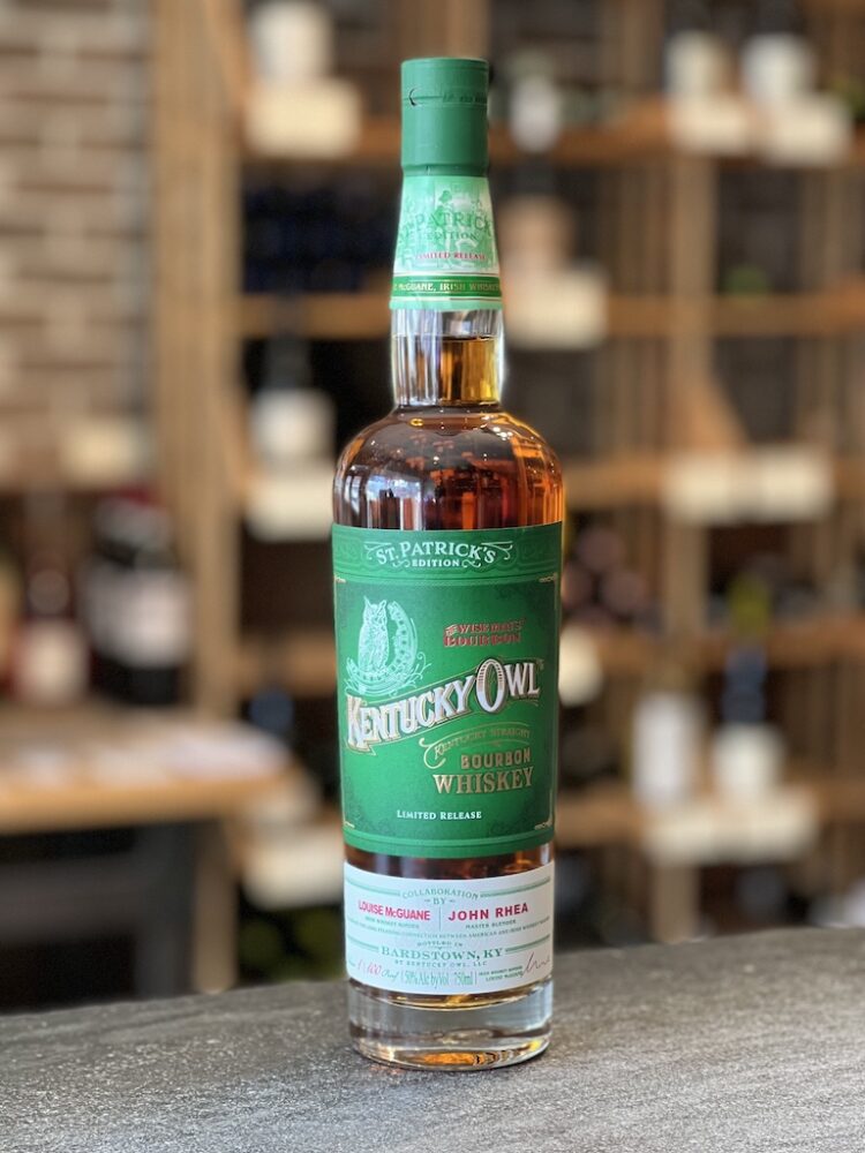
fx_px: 2565
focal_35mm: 77
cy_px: 576
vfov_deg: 25.3
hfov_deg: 19.1
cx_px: 432
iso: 320
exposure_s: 1/40
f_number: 2.8
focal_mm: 9
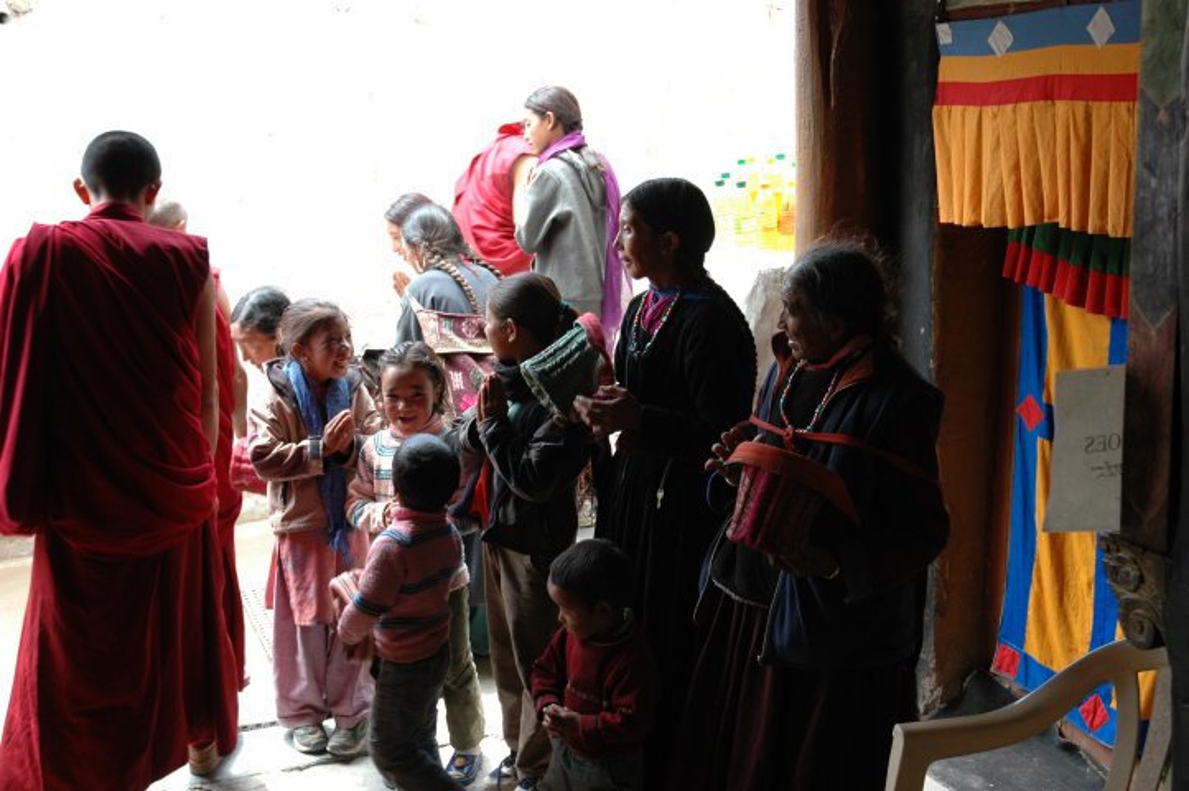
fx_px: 1435
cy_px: 396
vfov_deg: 30.8
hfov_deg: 45.0
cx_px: 594
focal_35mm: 44
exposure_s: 1/80
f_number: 4.5
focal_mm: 29
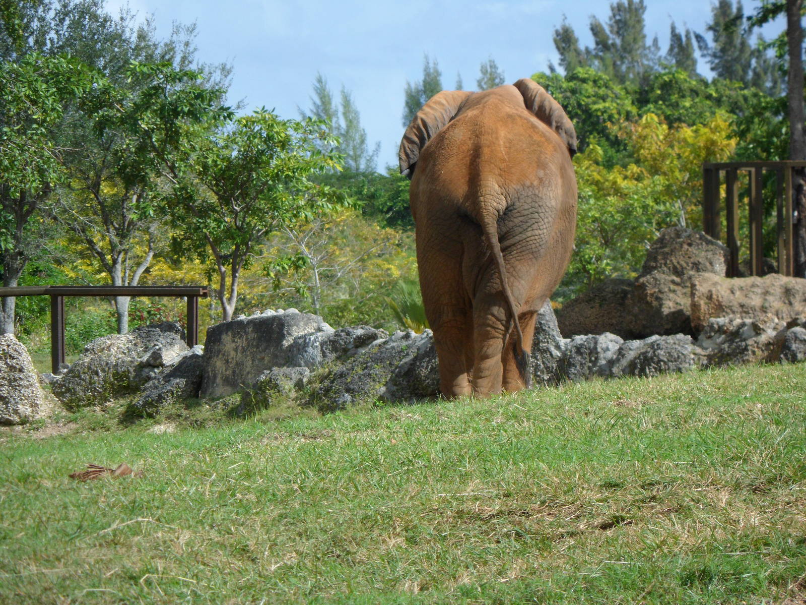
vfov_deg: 5.5
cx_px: 403
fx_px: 6287
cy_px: 302
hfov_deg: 7.3
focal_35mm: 270
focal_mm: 46.8
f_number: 5.9
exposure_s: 1/500
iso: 80
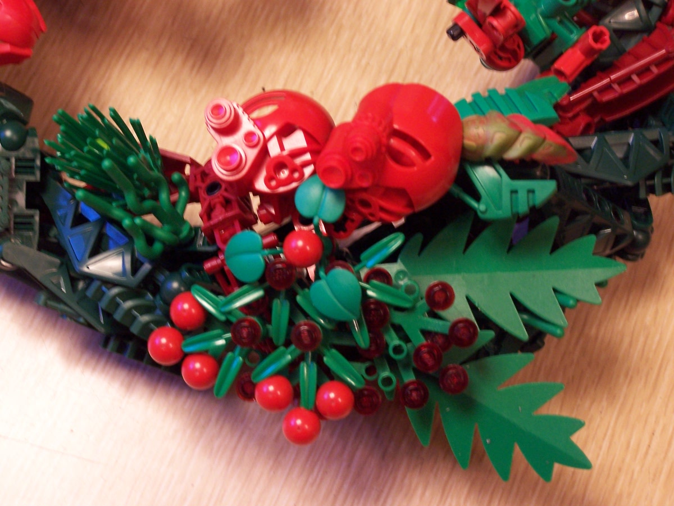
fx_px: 1597
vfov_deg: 18.0
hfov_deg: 23.8
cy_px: 253
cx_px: 337
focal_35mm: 82
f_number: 3.2
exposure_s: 1/10
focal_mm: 13.7
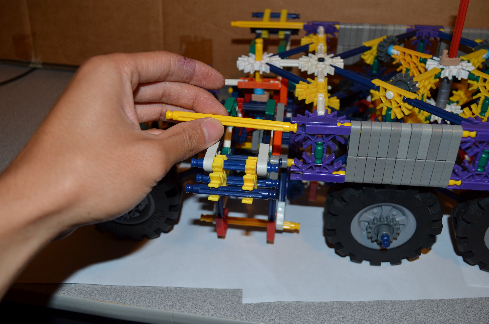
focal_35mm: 33
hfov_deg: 57.3
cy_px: 162
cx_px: 244
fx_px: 447
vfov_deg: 39.8
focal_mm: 22
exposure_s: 1/30
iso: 200
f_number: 5.6
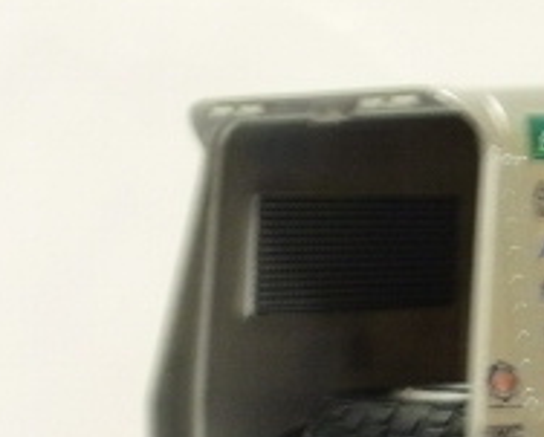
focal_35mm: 146
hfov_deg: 12.9
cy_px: 582
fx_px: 2354
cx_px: 631
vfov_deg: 10.4
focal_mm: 7.7
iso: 125
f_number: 4
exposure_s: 1/4
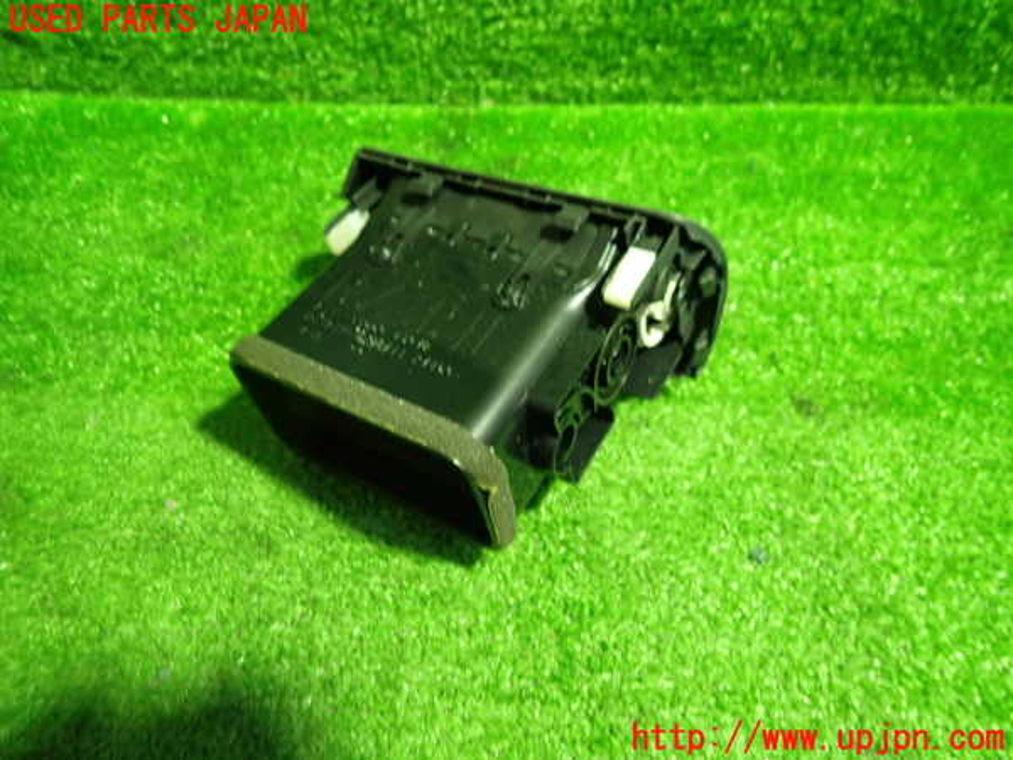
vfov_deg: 54.9
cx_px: 506
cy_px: 380
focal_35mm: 25
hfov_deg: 69.4
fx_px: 732
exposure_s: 1/30
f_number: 2
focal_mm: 4.5
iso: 500
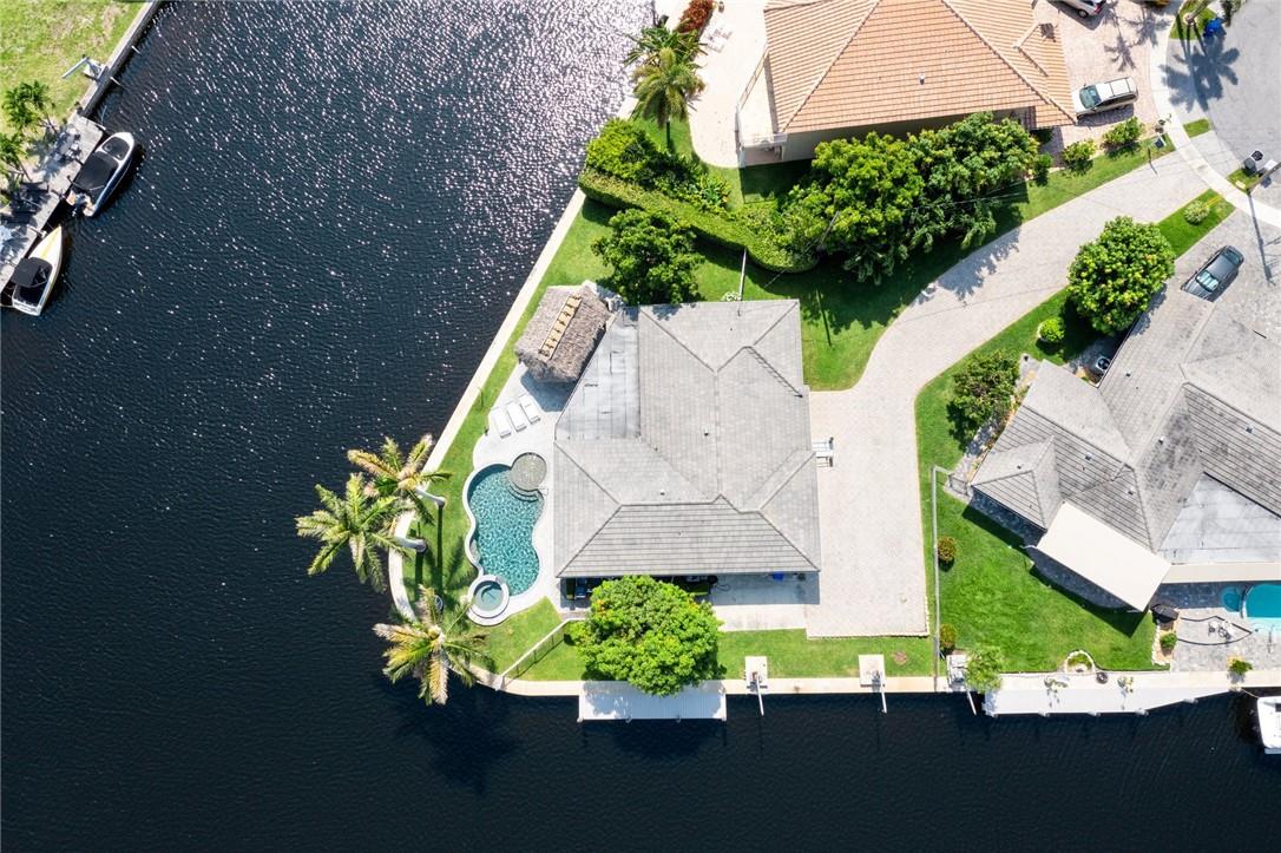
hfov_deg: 65.5
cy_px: 426
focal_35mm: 28
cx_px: 640
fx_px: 996
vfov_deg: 46.4
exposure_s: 1/320
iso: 100
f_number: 5.6
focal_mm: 10.26
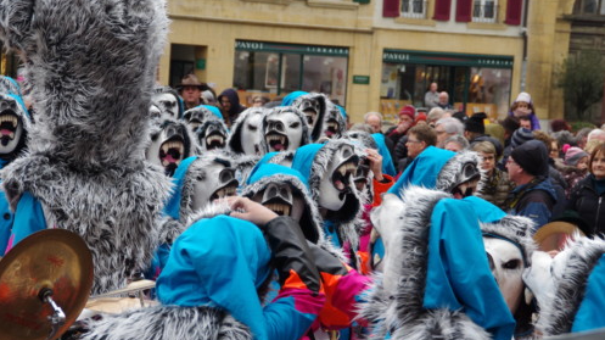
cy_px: 177
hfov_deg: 15.1
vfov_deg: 8.5
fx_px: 2277
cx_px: 302
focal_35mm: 142
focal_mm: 90
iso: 800
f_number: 9
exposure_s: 1/125
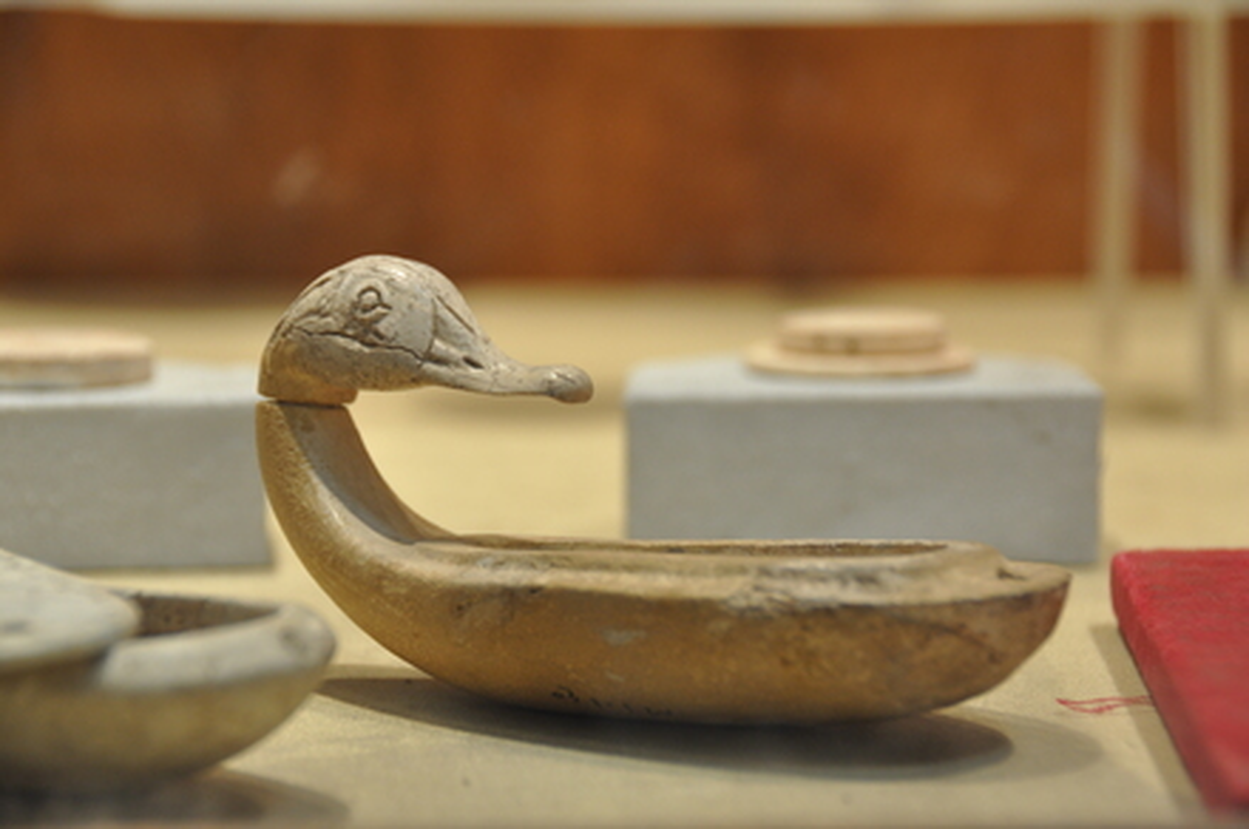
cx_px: 624
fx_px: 3897
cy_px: 414
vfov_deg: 12.1
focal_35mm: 112
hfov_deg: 18.2
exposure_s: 1/25
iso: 500
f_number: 5
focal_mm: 75
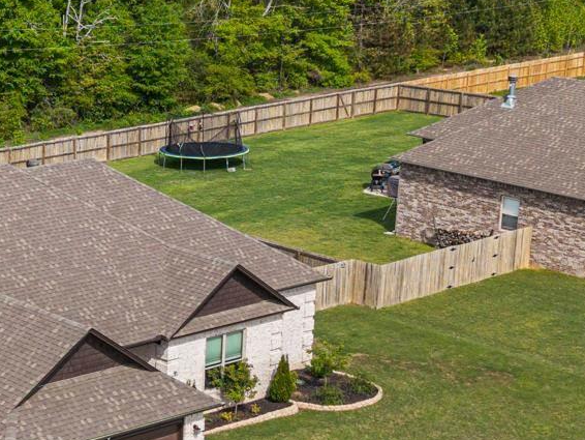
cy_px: 215
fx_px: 1792
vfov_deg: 14.0
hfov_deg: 17.7
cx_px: -100
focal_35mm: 106
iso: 100
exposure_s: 1/200
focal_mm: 8.67
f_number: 1.8
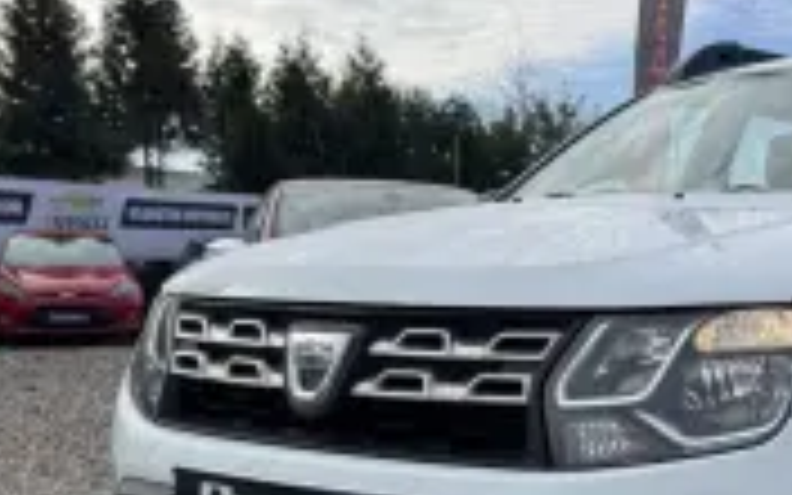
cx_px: 702
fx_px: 1122
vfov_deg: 24.3
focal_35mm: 52
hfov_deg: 36.6
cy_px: 423
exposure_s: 1/3413
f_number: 1.78
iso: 80
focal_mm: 6.76
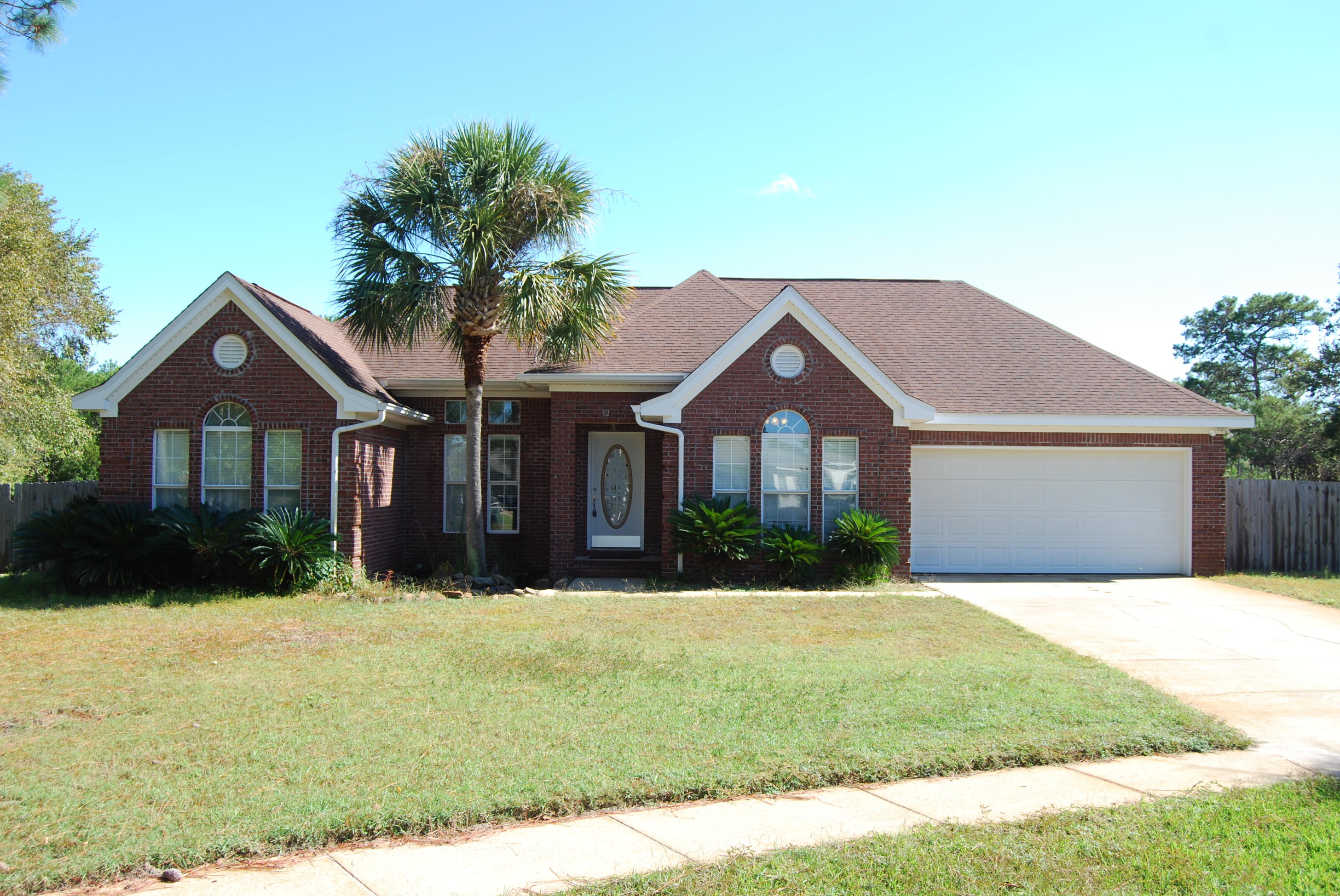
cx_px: 677
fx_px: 1267
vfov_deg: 39.0
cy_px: 458
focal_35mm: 34
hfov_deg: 55.7
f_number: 6.3
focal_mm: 22
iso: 100
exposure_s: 1/160
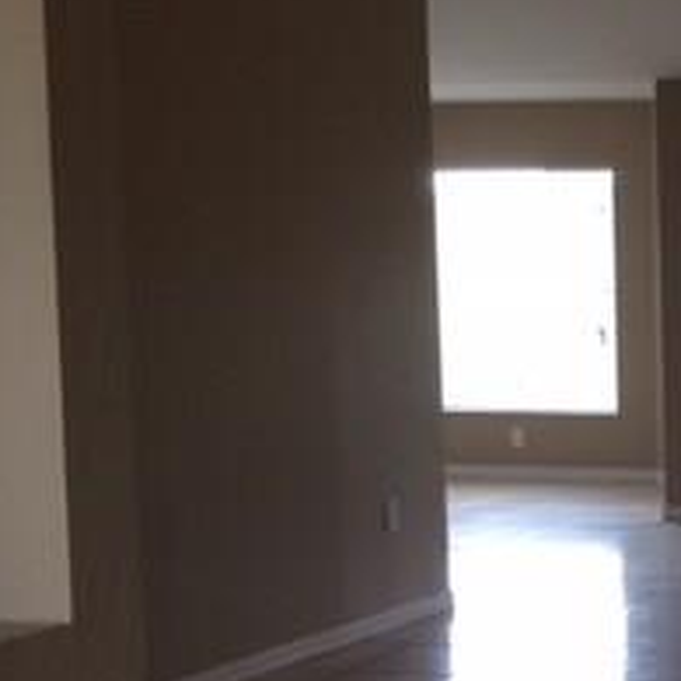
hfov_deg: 17.5
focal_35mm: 87
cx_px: 1076
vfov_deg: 19.9
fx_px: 1936
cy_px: 419
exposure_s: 1/40
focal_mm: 4.12
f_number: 2.2
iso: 40
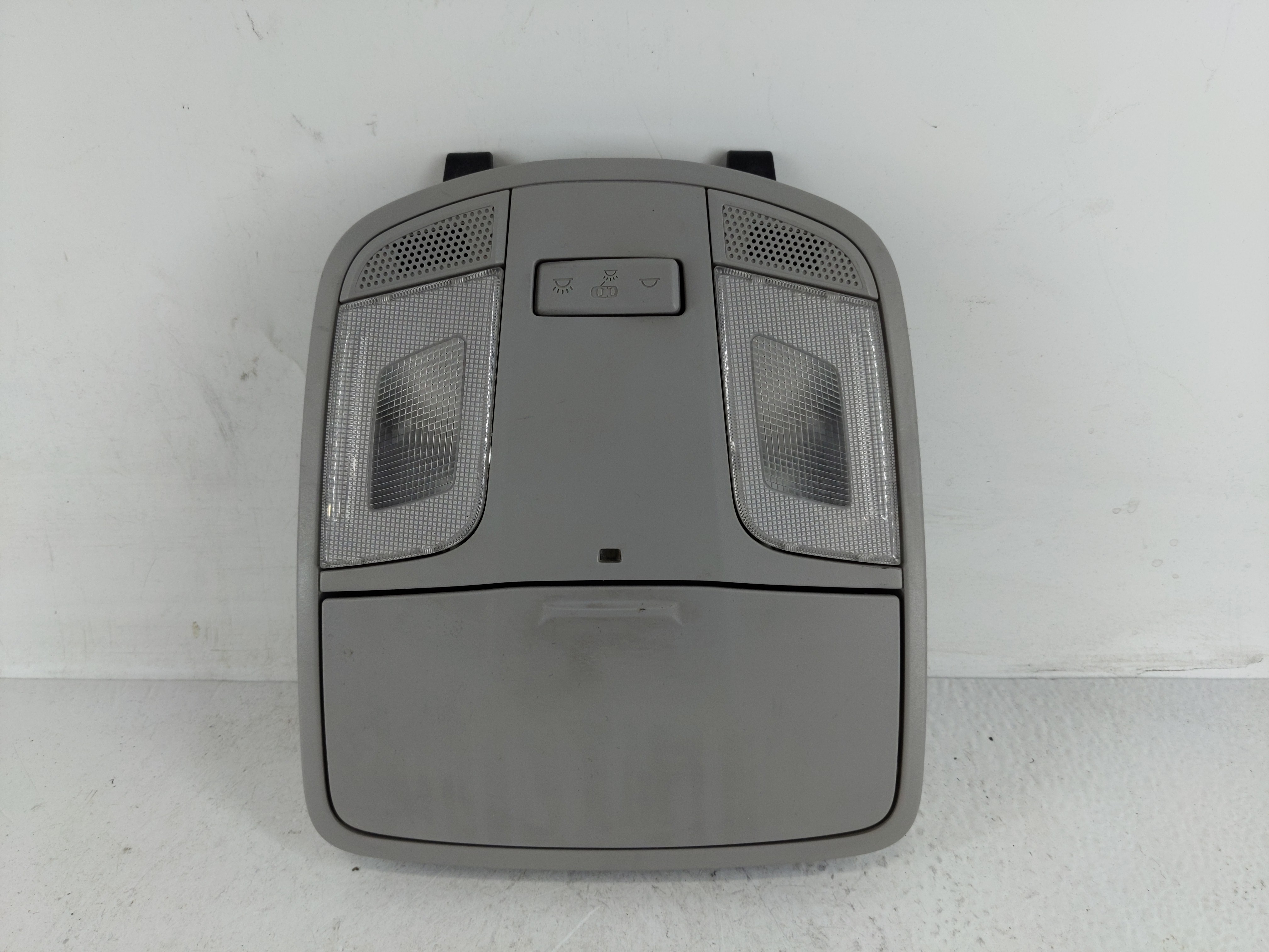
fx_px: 916
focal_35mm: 25
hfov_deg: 69.4
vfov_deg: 54.9
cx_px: 634
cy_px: 476
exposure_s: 1/124
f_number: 1.73
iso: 56
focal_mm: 4.38
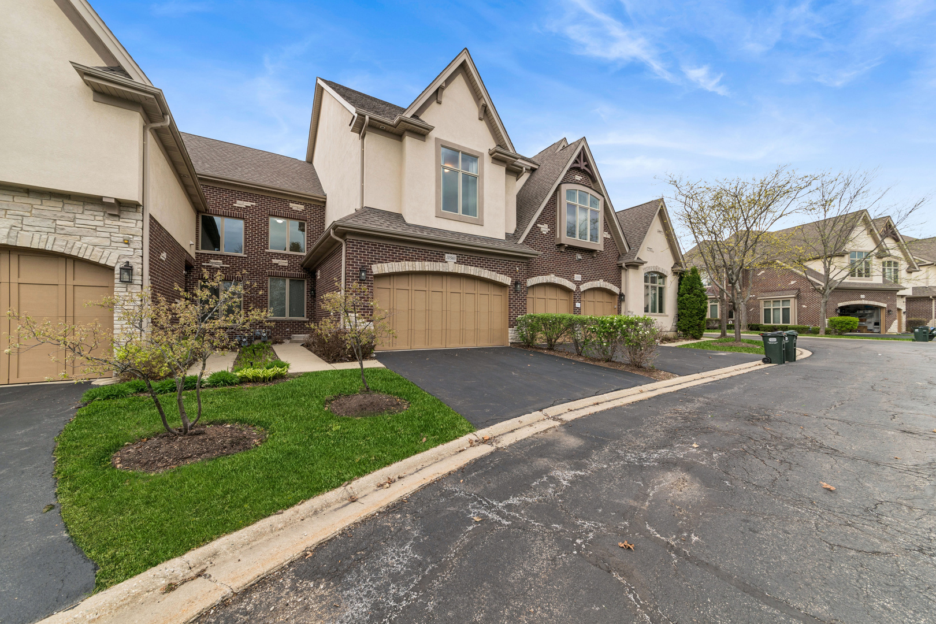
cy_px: 312
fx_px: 312
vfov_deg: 90.0
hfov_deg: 112.6
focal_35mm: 12
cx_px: 468
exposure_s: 1/40
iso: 200
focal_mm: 12
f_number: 13
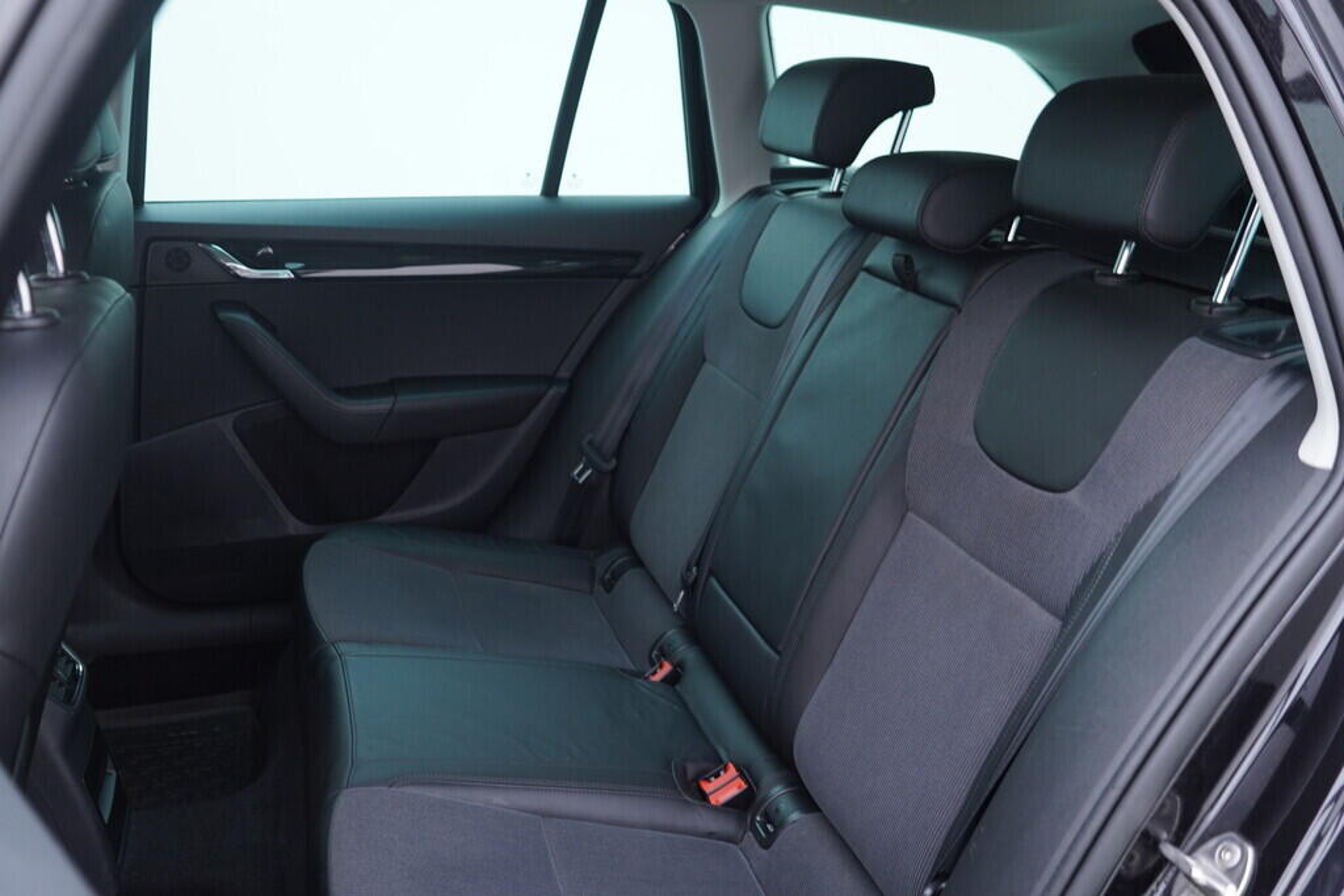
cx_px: 672
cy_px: 448
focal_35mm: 36
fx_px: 1344
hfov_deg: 53.1
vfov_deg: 36.9
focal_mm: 24
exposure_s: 1/40
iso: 250
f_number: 2.8
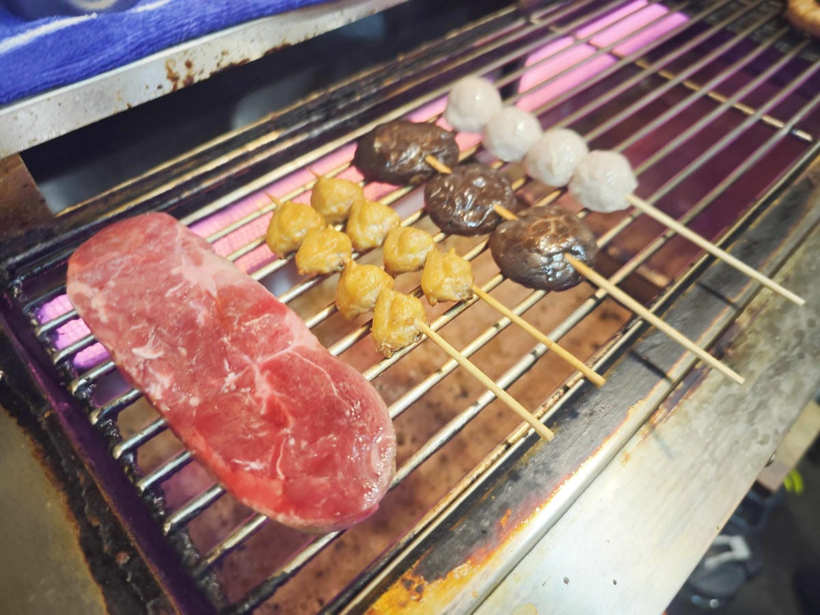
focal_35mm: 23
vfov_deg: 58.9
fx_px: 545
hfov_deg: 73.9
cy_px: 308
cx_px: 410
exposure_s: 1/24
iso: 200
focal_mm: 8.72
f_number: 1.63
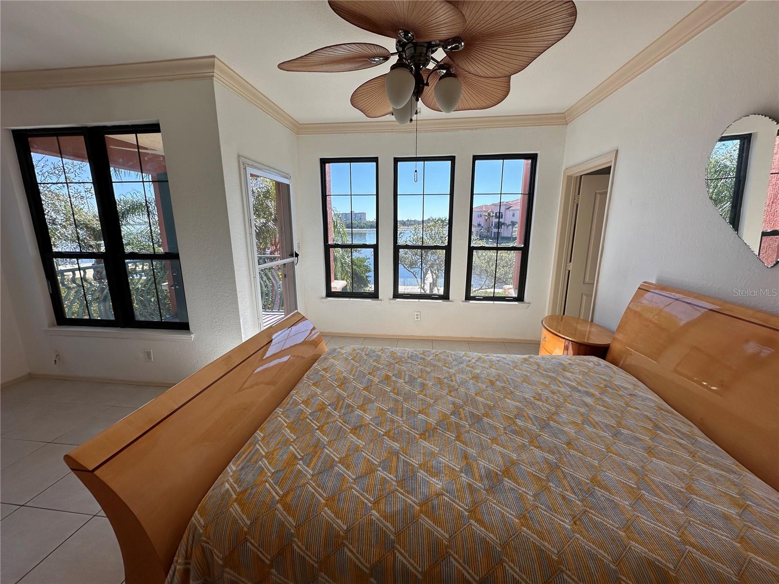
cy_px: 292
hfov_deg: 102.1
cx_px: 390
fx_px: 315
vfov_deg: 85.7
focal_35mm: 14
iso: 40
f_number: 2.2
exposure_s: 1/440
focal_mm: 2.22
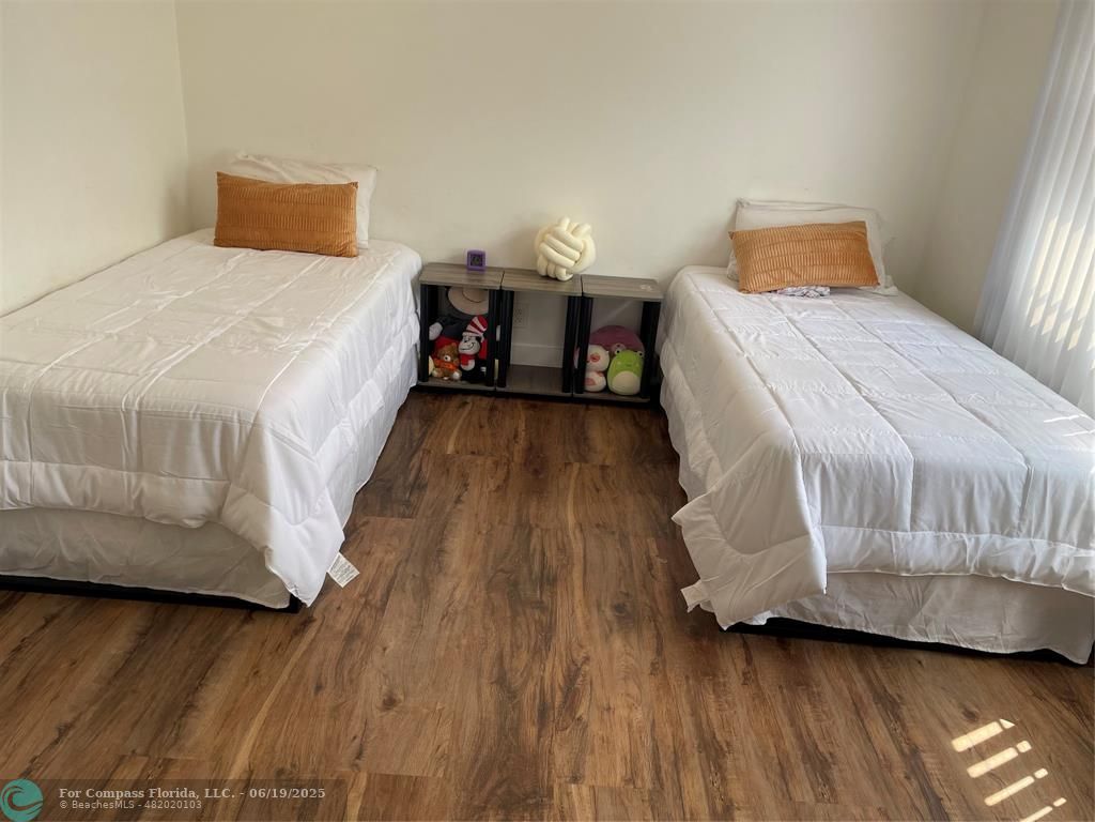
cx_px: 548
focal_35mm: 26
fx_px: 822
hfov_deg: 67.3
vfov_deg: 53.1
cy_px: 411
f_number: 1.6
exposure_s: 1/393
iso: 50
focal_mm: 4.2
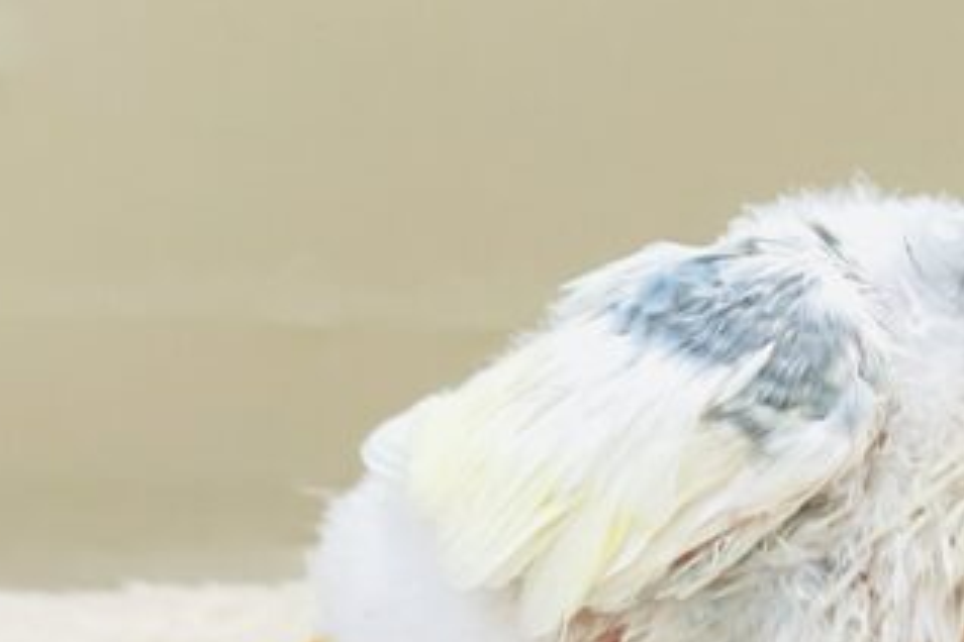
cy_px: 430
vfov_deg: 12.5
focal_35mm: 109
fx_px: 2919
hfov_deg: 18.4
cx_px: 873
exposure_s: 1/99
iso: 100
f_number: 2
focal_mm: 6
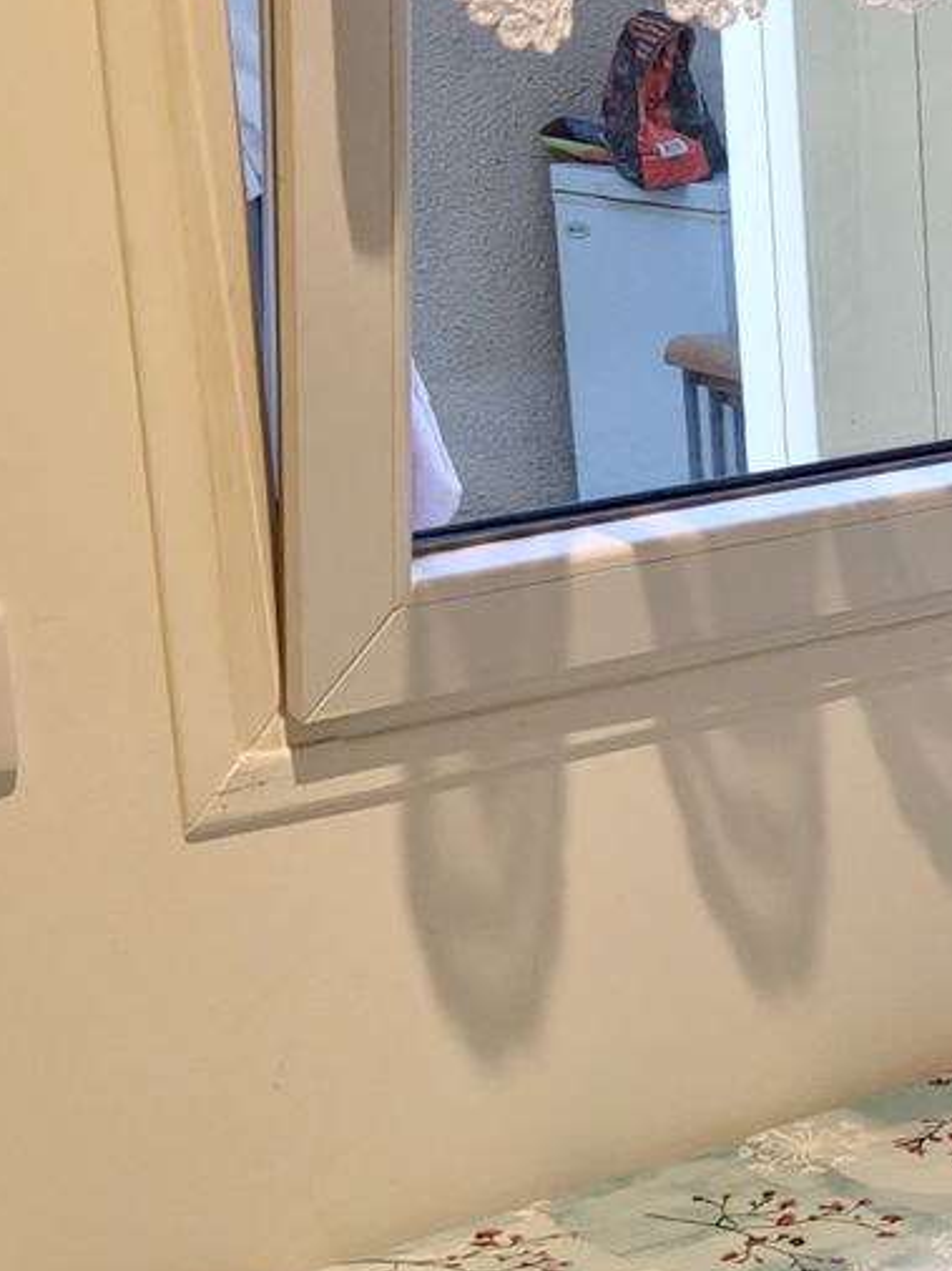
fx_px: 3560
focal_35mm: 97
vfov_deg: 20.2
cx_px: 1354
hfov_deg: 14.4
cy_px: 800
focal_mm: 5.4
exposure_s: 1/100
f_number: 1.8
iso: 250
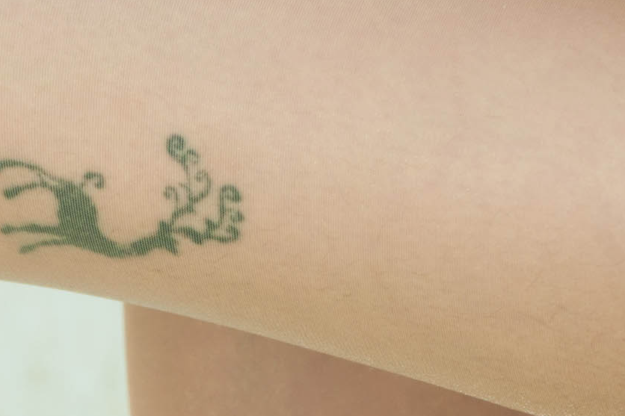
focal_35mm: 718
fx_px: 12462
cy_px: 319
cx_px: -88
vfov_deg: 1.9
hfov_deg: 2.9
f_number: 9
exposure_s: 1/125
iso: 250
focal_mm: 200
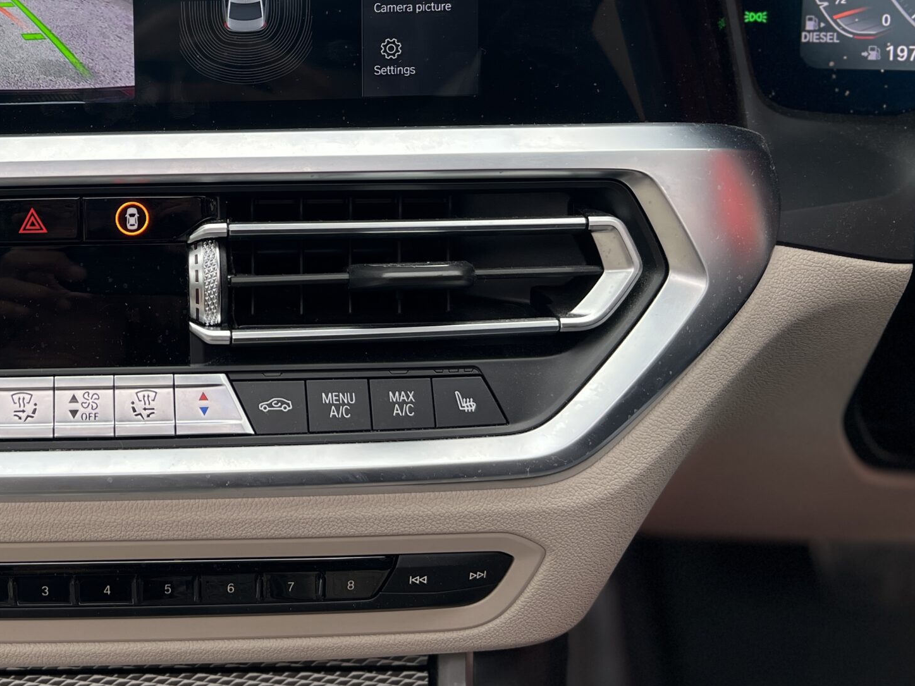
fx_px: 1216
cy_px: 141
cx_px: 120
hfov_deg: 38.8
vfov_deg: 30.8
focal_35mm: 46
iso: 40
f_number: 1.5
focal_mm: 5.7
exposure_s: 1/250
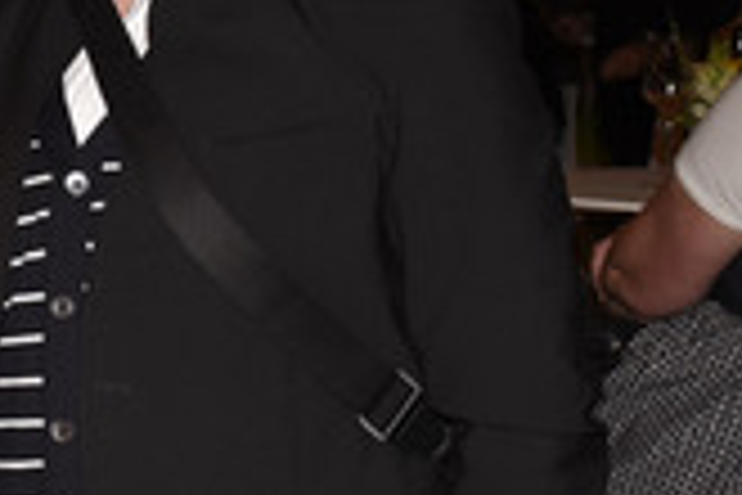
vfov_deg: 13.2
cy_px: 189
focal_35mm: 104
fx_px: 2143
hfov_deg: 18.5
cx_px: -173
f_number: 6.3
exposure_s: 1/80
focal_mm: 38
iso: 2000
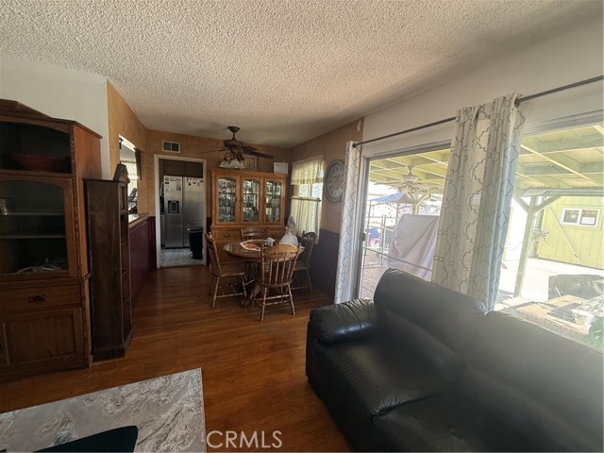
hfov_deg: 102.1
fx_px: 244
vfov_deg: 85.7
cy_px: 226
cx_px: 302
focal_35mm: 14
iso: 160
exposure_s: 1/99
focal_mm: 2.22
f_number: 2.2
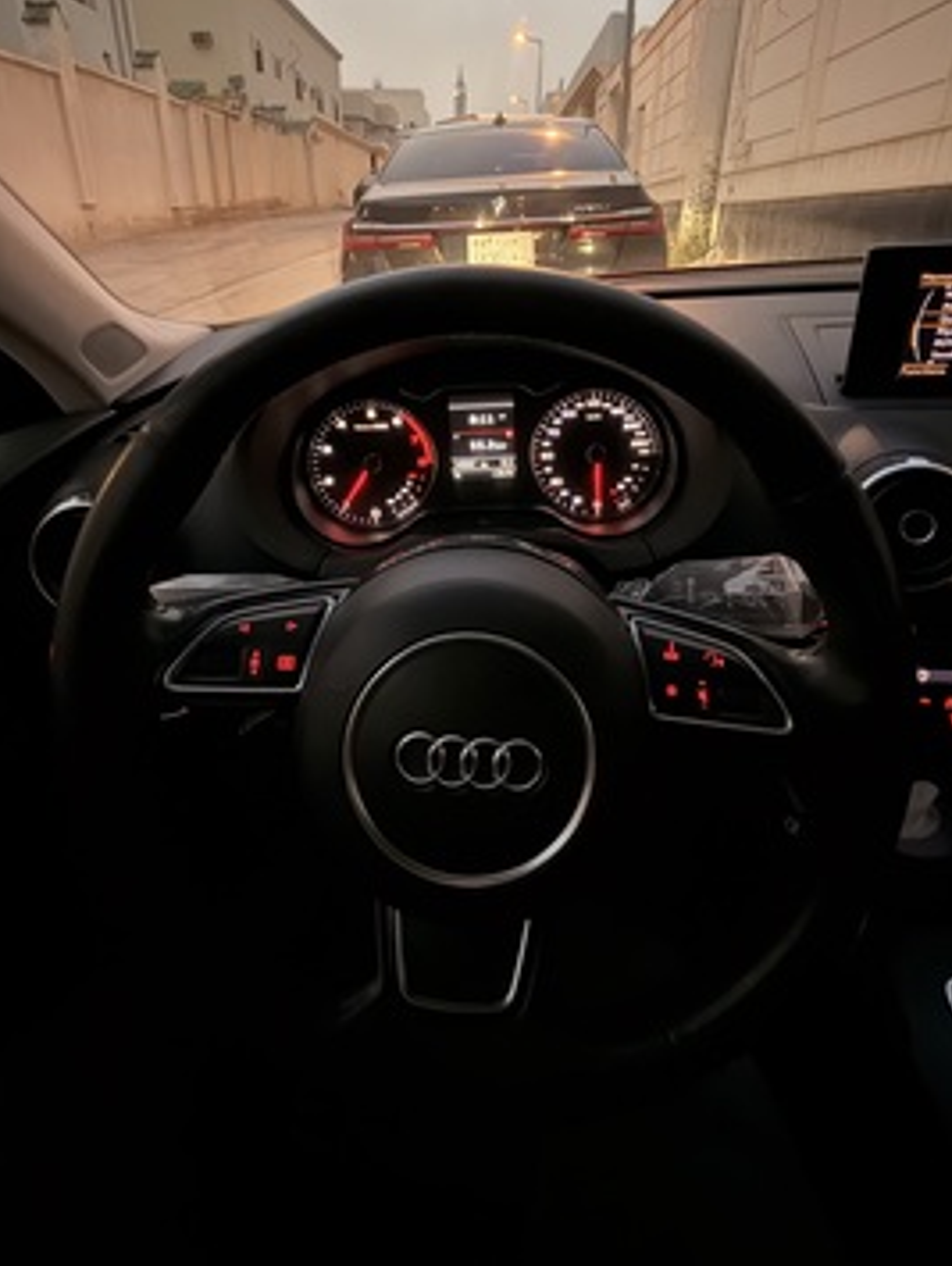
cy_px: 494
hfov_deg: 71.7
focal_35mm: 18
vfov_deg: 86.4
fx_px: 659
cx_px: 487
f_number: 2.2
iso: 6400
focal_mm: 2.22
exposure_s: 1/18
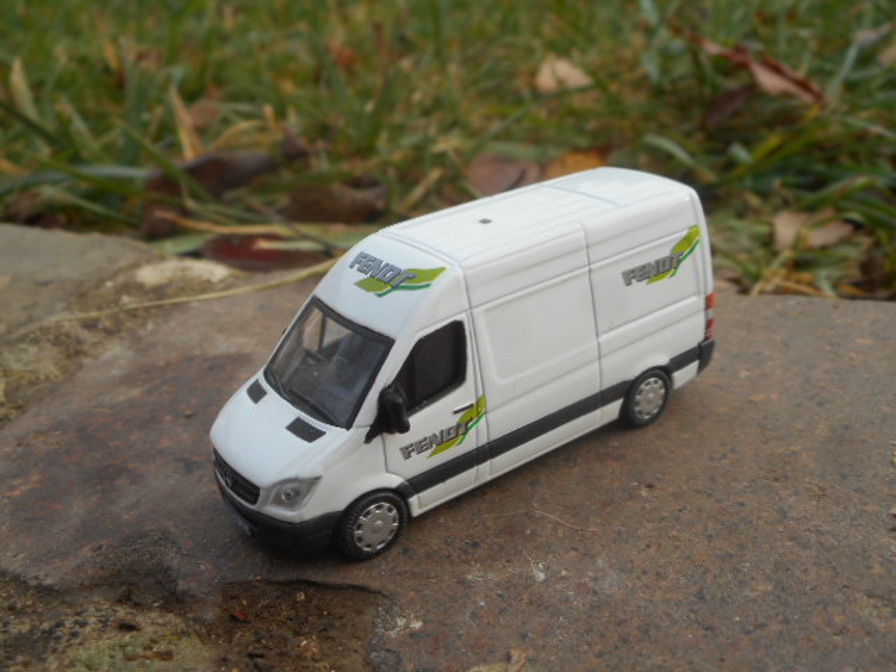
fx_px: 1009
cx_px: 448
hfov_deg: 47.9
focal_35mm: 39
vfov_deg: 36.8
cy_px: 336
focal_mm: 6.9
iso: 80
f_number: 4.5
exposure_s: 1/60
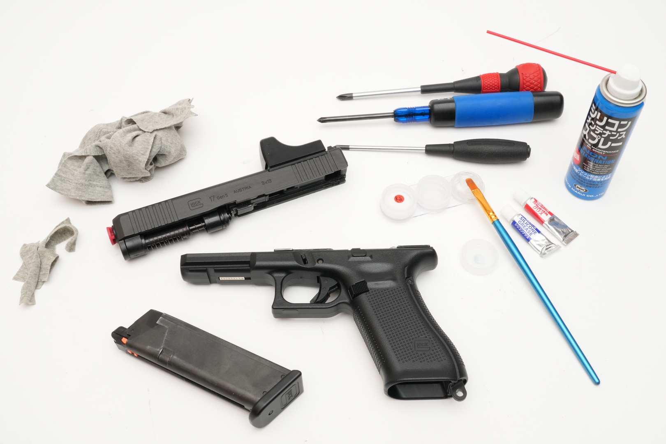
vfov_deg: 32.6
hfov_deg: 47.4
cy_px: 222
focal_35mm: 41
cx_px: 333
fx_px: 758
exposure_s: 1/60
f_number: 22
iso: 1600
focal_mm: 41
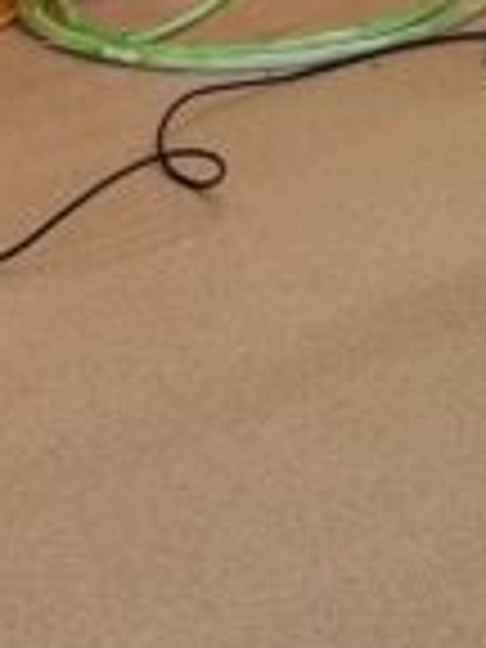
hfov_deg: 9.1
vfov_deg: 10.0
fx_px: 3051
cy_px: -1094
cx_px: 482
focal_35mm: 163
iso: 100
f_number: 1.8
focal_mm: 5.54
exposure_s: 1/100
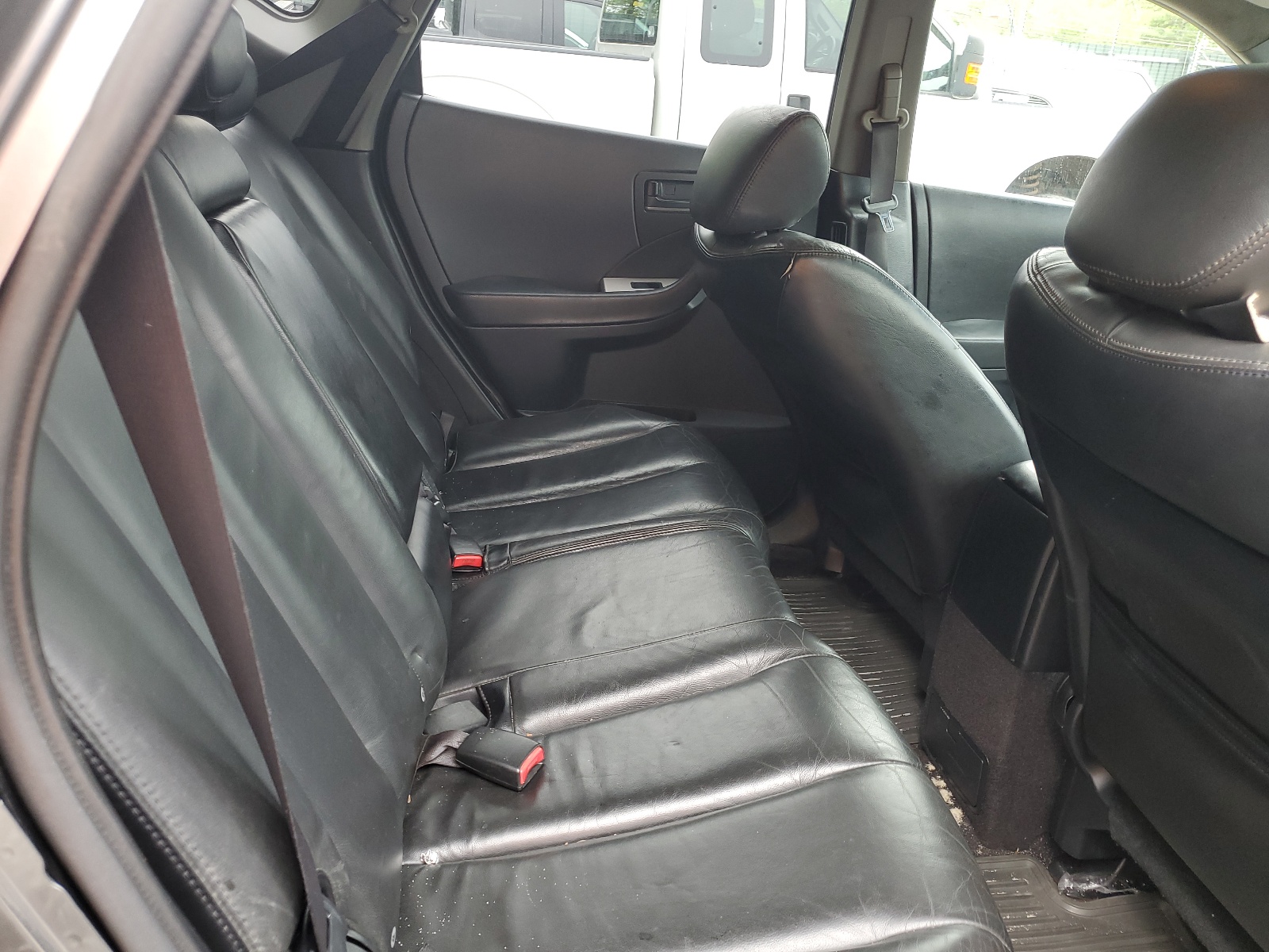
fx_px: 953
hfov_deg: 67.3
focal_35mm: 26
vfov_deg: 53.1
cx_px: 634
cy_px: 476
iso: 59
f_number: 1.5
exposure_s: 1/60.2
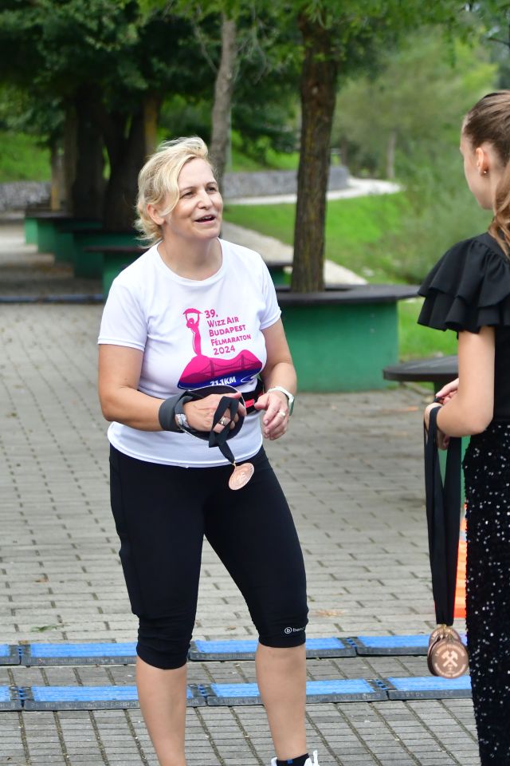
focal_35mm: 105
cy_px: 383
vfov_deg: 19.5
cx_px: 255
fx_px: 2231
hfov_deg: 13.0
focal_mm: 70
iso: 1000
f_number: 4.5
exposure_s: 1/4000
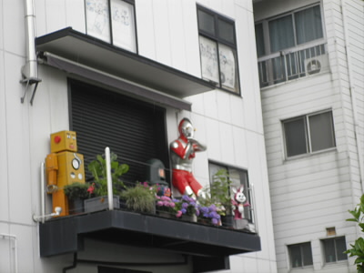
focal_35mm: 108
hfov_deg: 18.2
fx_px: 1136
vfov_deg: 13.7
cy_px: 136
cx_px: 182
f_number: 5.9
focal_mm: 19.6
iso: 80
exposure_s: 1/125
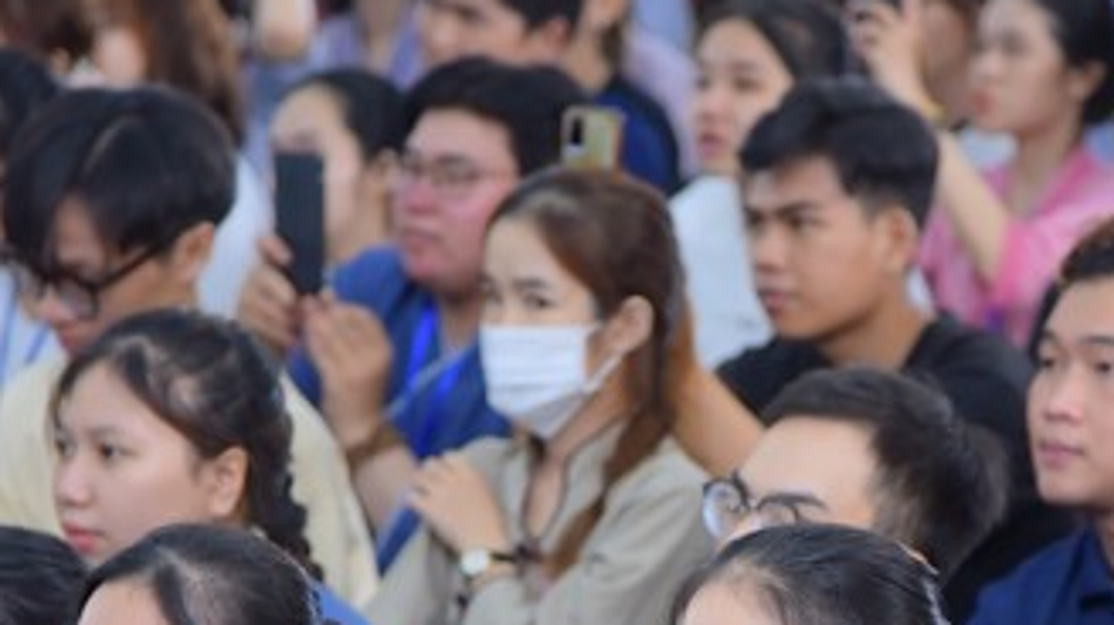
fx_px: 6435
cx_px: 732
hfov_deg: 9.9
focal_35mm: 218
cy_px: 690
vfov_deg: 5.5
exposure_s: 1/100
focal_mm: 105
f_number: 4
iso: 1000
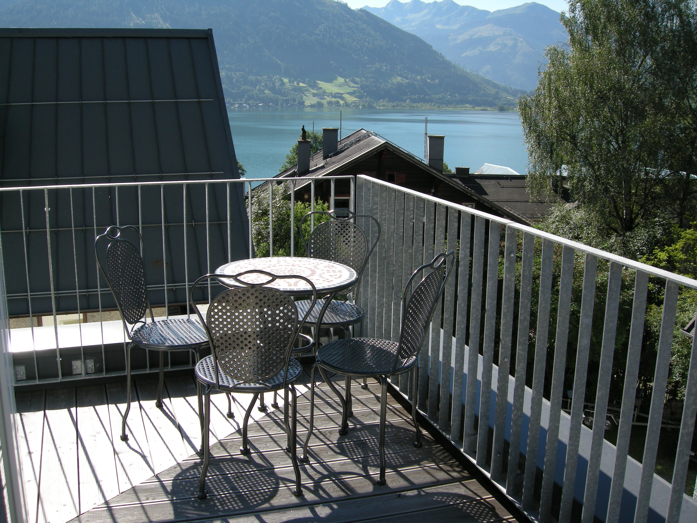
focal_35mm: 36
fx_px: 725
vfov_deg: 39.7
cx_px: 348
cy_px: 262
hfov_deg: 51.4
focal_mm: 7.5
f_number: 4.8
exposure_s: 1/249
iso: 64
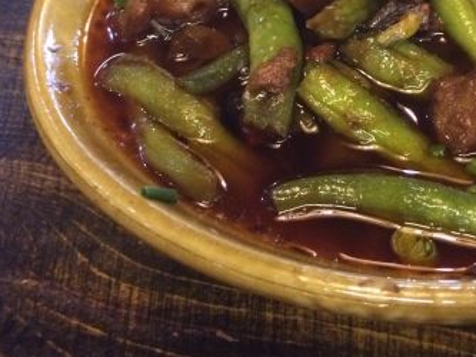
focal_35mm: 61
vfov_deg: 23.6
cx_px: 442
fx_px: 839
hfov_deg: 30.1
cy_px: 55
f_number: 2.2
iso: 400
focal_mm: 4.15
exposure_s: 1/17
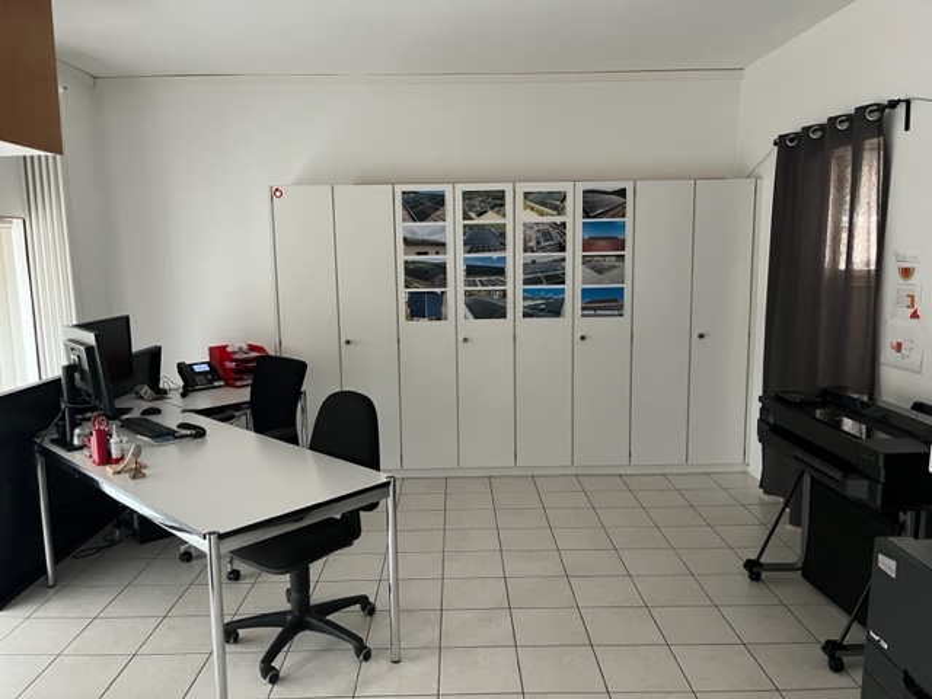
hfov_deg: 67.3
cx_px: 466
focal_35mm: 26
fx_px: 700
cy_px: 350
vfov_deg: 53.1
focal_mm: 5.1
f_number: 1.6
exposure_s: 1/60
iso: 500
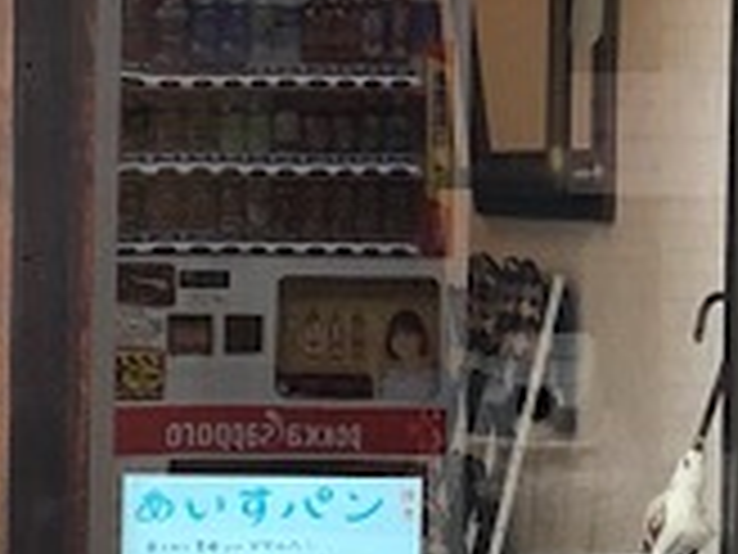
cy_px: 151
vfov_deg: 9.3
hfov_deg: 12.0
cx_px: -302
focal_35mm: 159
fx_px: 3390
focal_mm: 6
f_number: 2.4
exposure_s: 1/60
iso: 64
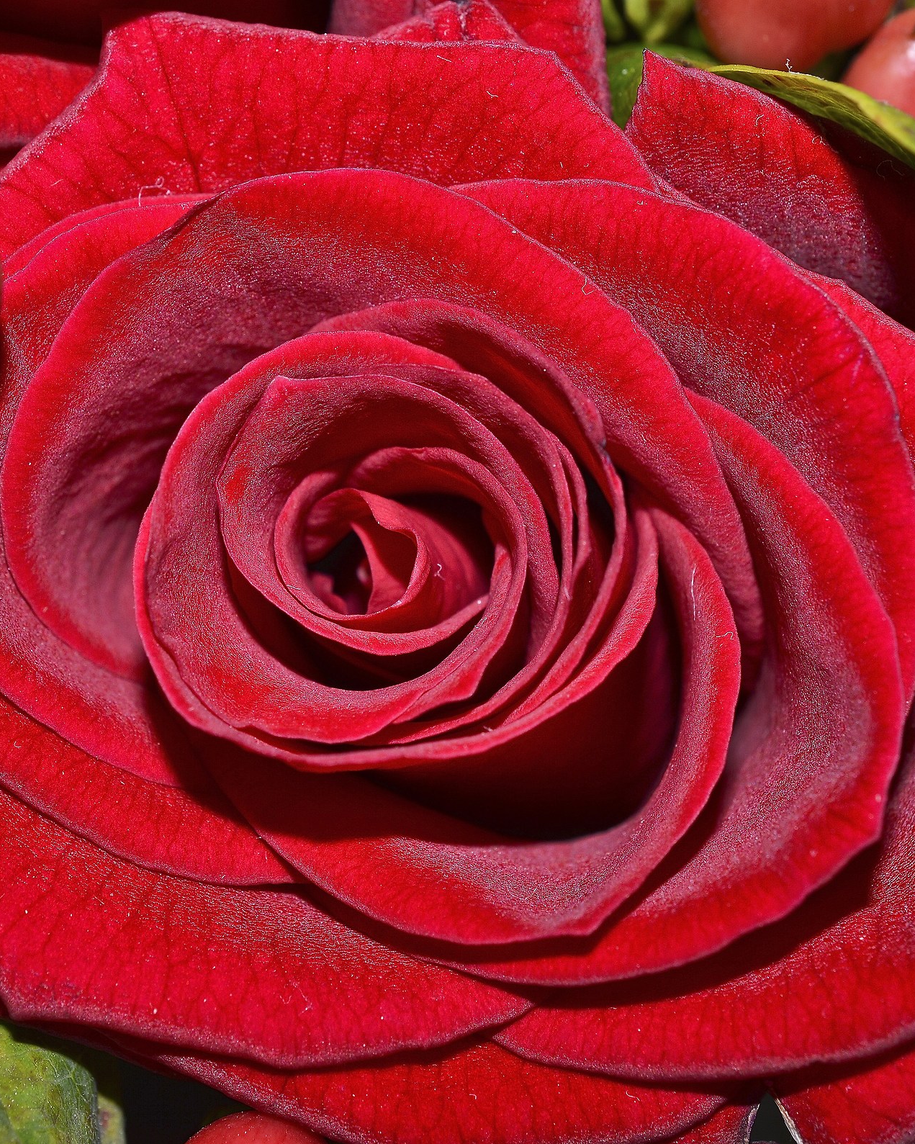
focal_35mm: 85
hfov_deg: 18.1
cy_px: 574
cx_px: 423
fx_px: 2878
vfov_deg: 22.5
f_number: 10
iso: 100
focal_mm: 40
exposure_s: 1/60
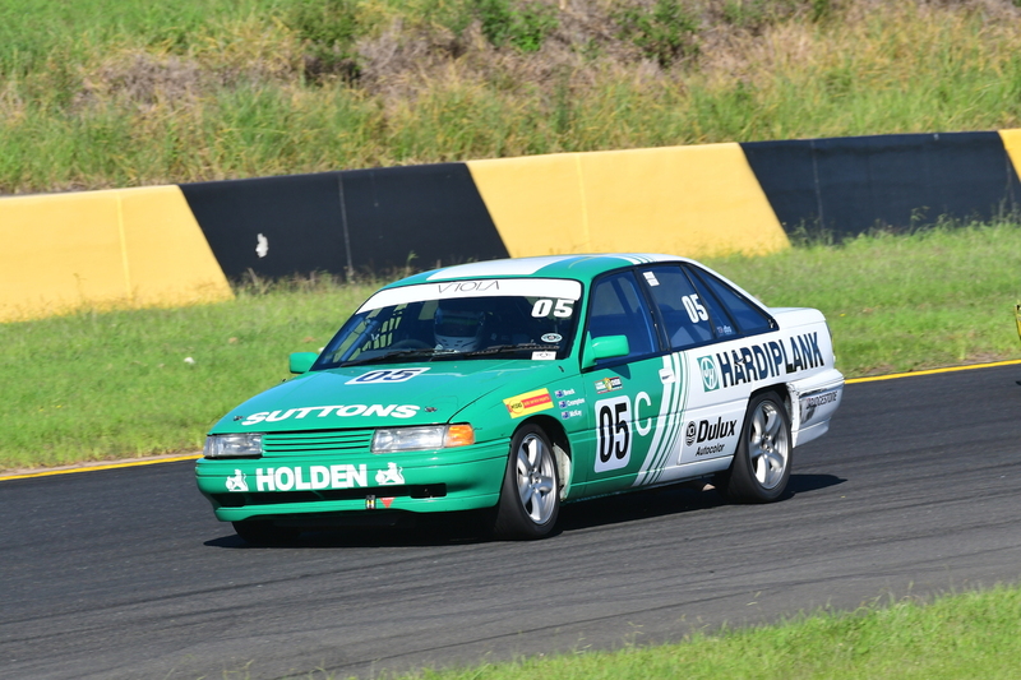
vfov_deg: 2.5
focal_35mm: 540
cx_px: 510
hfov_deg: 3.8
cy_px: 340
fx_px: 15311
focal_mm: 360
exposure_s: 1/640
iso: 500
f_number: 11
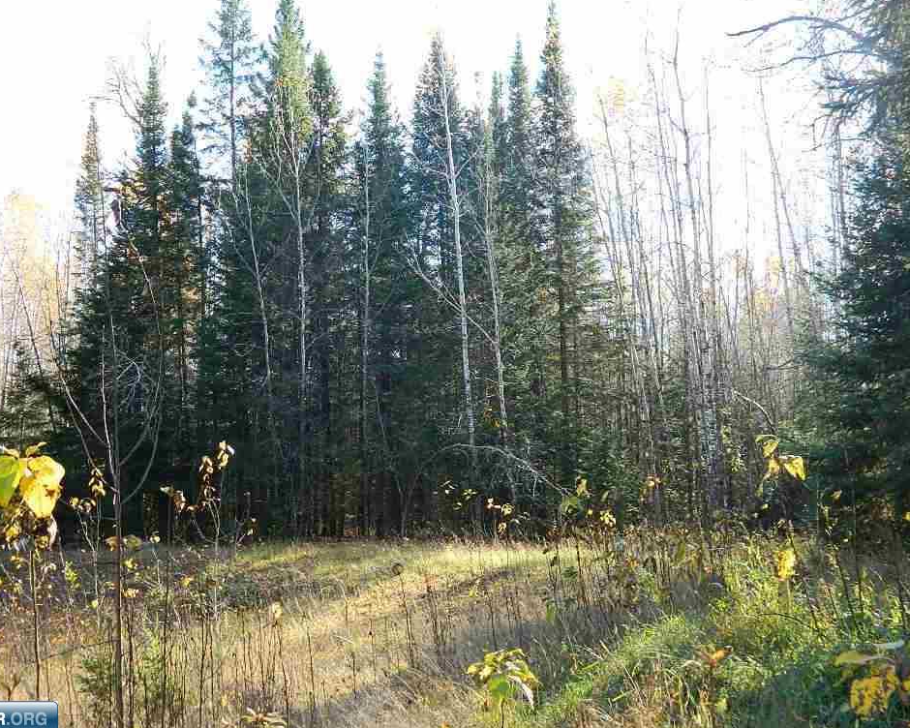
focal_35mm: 50
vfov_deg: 30.3
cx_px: 422
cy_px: 365
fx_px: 1347
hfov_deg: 37.3
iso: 110
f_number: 3.6
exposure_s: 1/125
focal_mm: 8.4
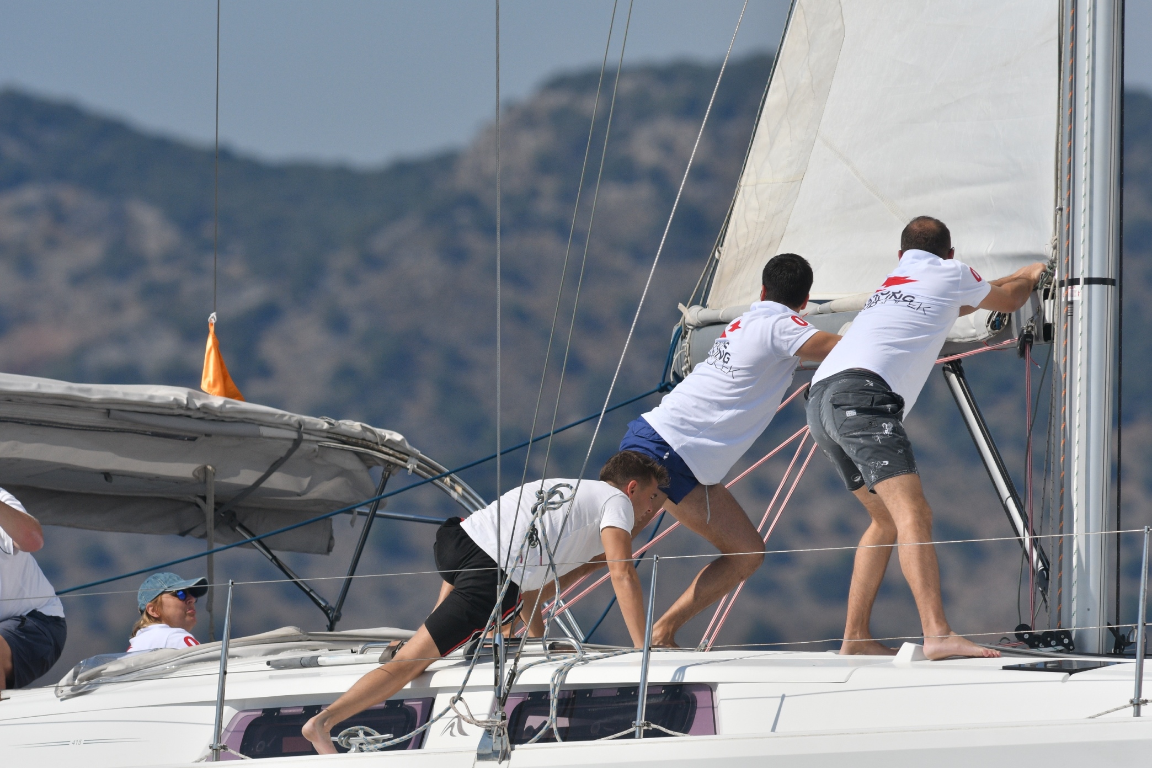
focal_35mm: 630
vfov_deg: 2.2
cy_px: 384
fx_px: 20158
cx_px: 576
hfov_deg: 3.3
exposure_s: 1/6400
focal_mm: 420
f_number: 6.3
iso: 250
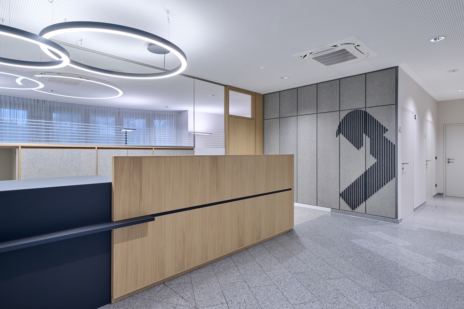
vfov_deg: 64.6
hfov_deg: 86.9
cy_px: 154
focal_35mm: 19
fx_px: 245
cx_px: 232
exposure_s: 1/2.5
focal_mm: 19
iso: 64
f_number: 10
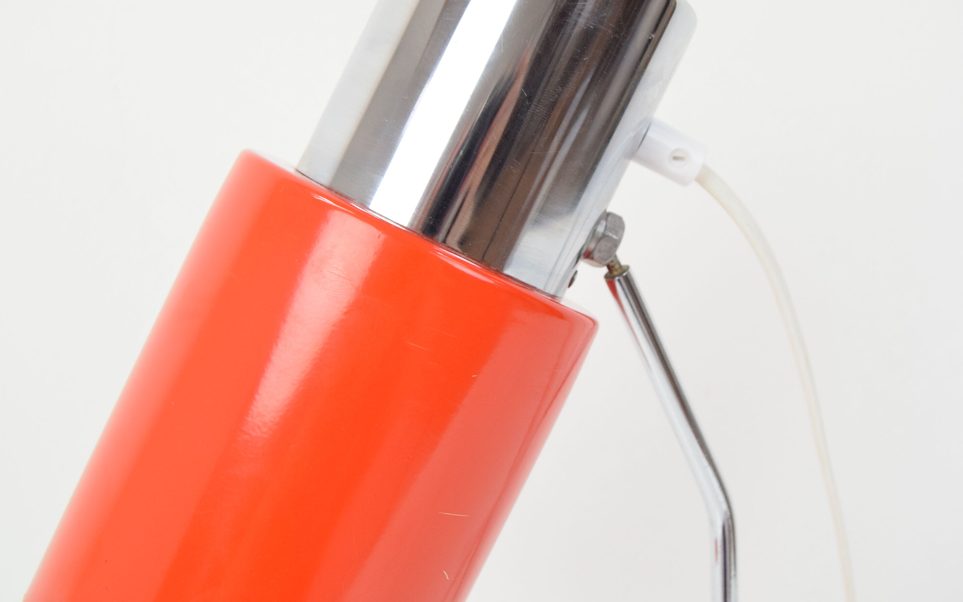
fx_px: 1391
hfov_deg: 38.2
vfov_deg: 24.4
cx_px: 476
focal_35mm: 53
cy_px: 279
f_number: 7.1
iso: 1600
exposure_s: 1/200
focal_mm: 34
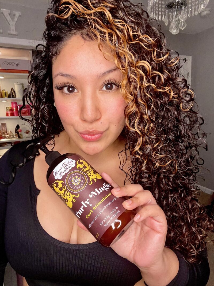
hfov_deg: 58.9
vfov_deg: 73.9
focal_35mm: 23
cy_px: 143
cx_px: 107
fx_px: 190
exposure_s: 1/60
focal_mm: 2.71
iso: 160
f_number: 2.2
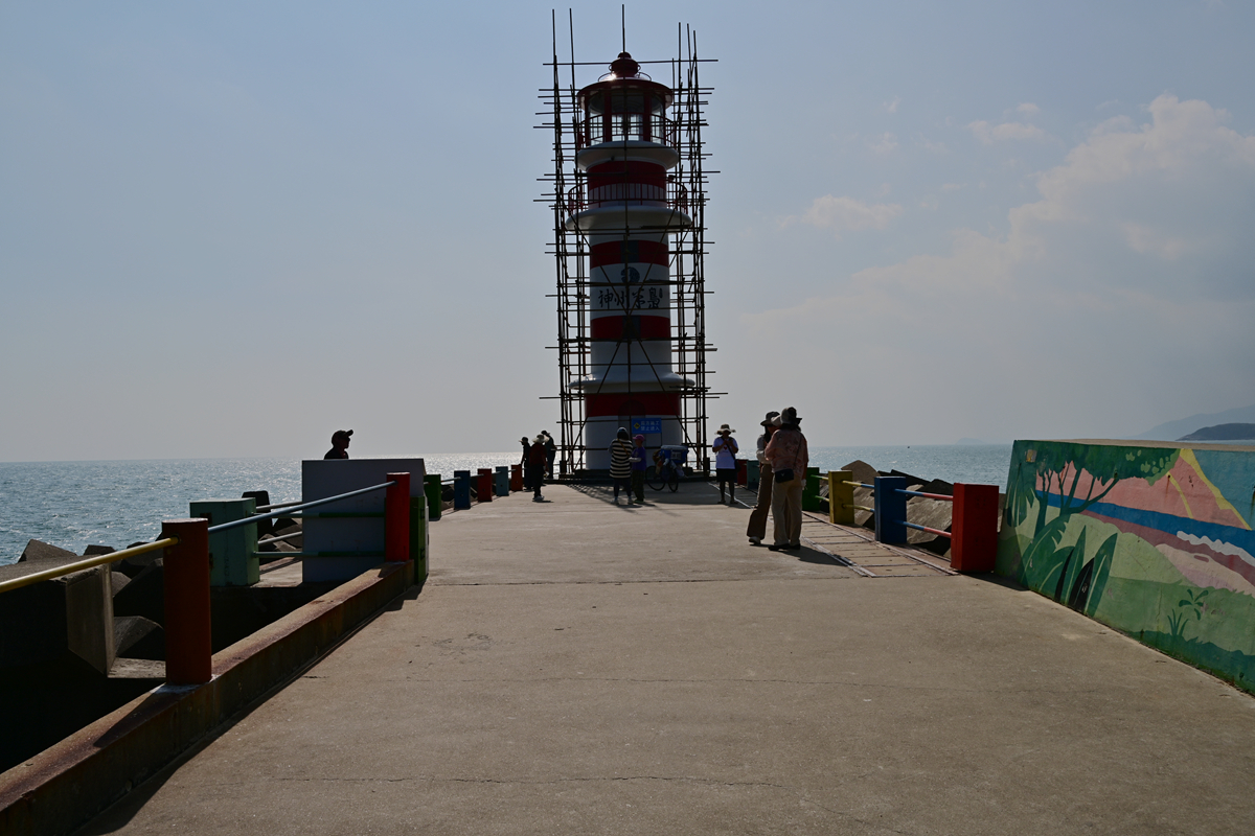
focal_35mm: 30
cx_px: 628
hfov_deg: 62.8
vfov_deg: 44.3
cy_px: 418
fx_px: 1028
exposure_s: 1/400
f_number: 13
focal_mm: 29.5
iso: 100
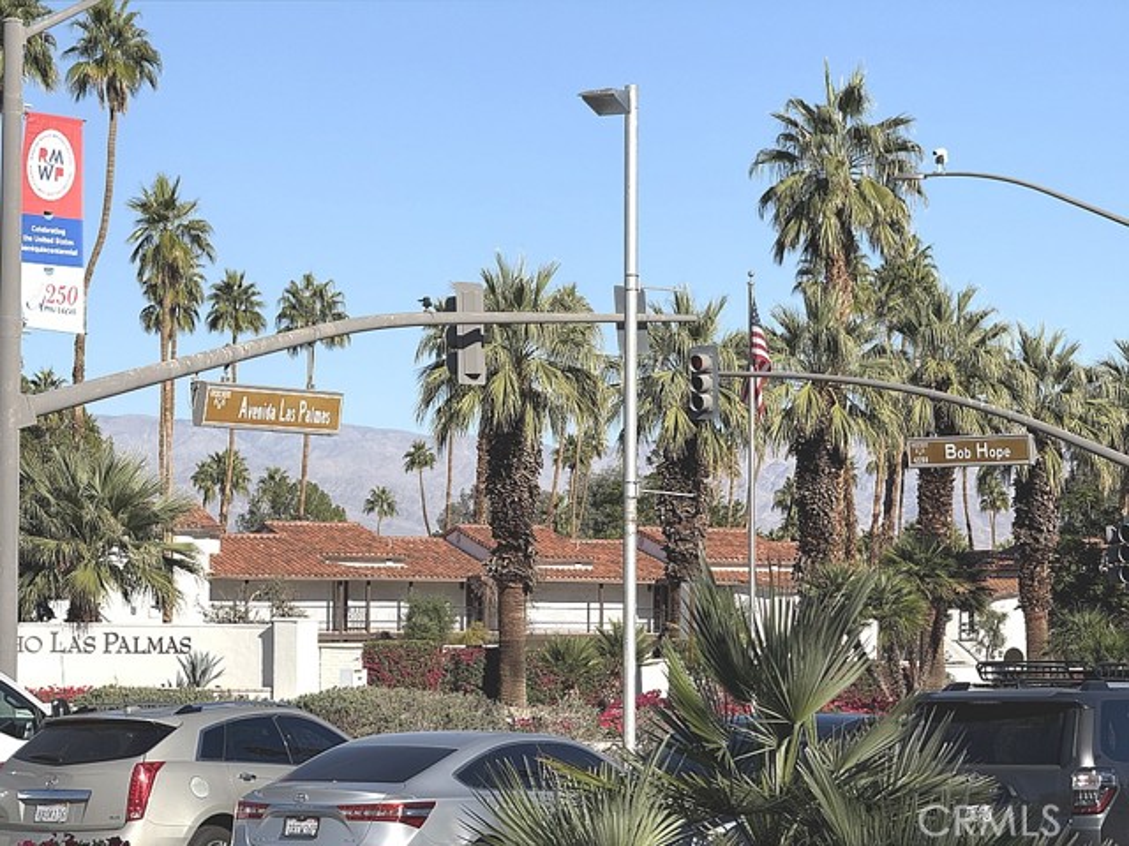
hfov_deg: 16.4
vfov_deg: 12.3
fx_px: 3914
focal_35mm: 120
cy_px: 423
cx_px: 564
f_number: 2.8
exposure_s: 1/2817
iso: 50
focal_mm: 15.66
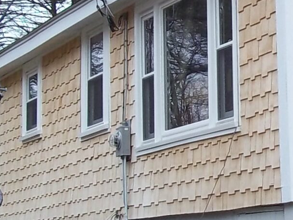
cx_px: 379
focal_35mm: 152
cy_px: 52
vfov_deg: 9.8
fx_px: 1287
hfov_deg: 12.6
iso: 80
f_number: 3.1
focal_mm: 6.5
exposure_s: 1/80
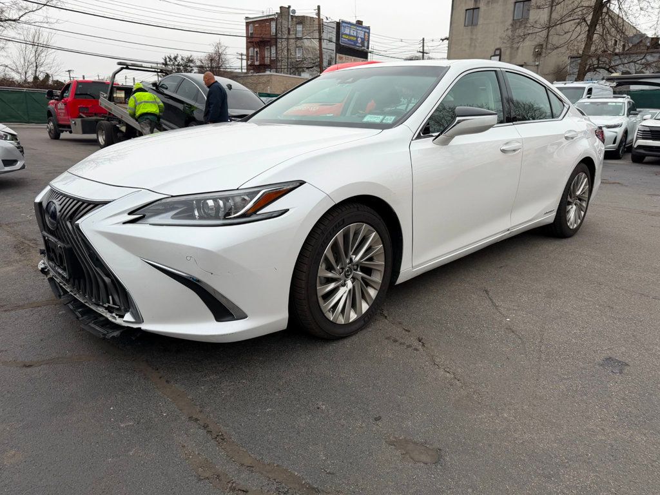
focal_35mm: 24
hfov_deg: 71.6
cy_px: 248
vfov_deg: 56.8
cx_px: 330
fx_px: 458
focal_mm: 6.76
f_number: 1.78
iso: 64
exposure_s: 1/156
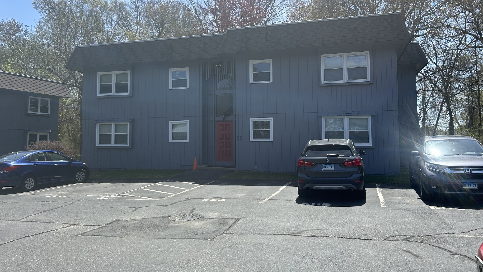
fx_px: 371
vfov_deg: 40.0
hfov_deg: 66.1
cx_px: 237
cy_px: 110
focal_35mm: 29
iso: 50
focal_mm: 5.7
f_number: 1.5
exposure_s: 1/2994
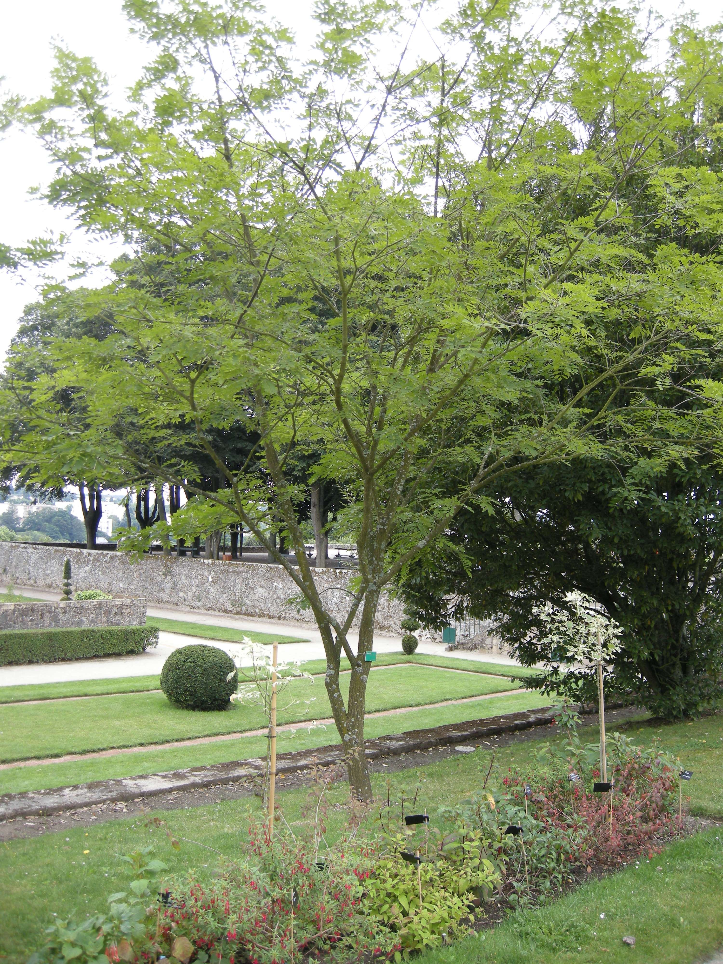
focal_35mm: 35
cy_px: 482
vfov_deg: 52.6
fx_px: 975
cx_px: 362
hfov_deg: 40.7
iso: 68
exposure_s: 1/60
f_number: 2.7
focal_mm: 7.5
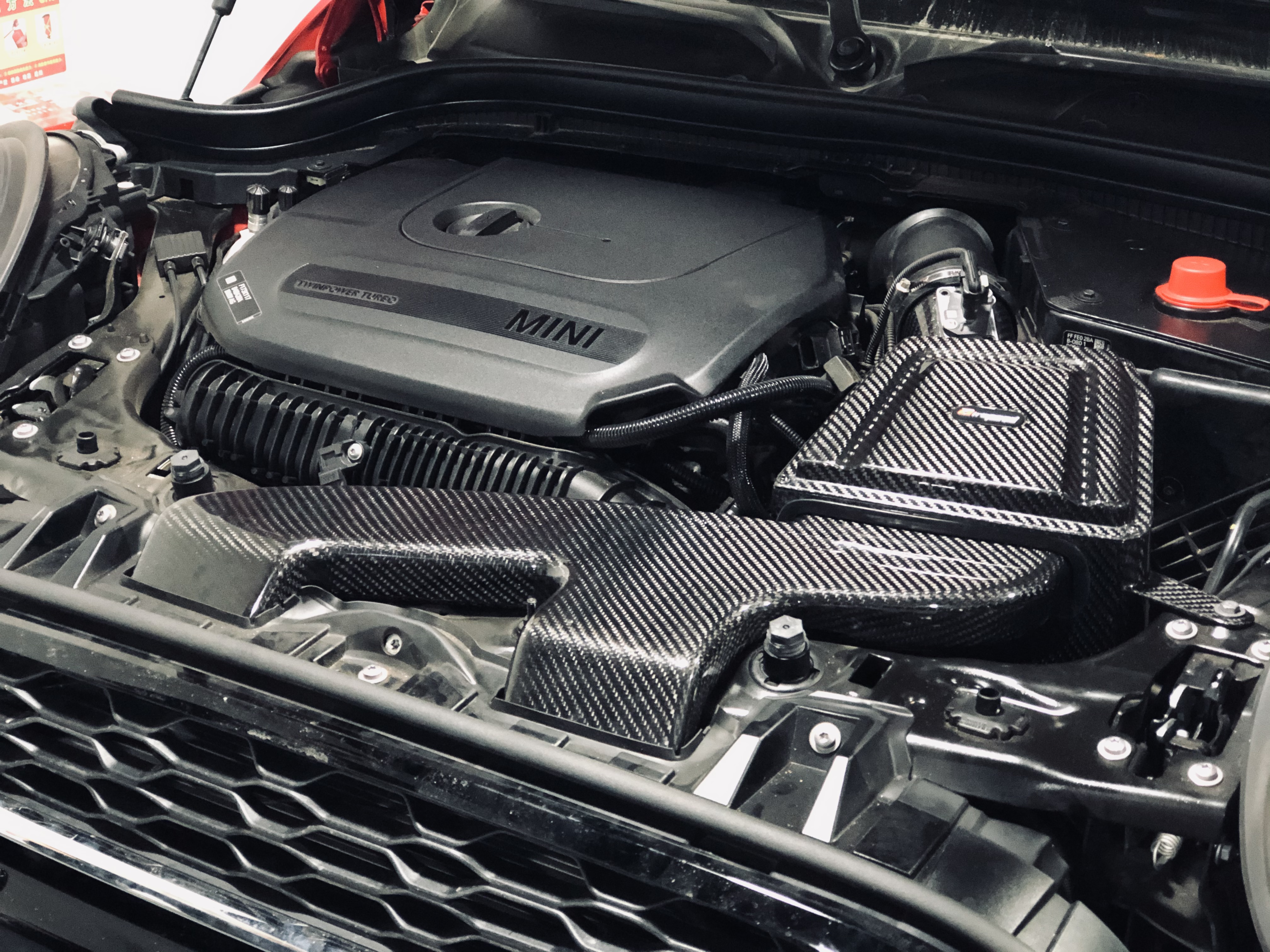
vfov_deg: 25.7
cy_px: 476
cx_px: 635
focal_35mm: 57
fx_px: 2091
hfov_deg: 33.8
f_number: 2.8
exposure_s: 1/33
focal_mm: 6.6
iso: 800
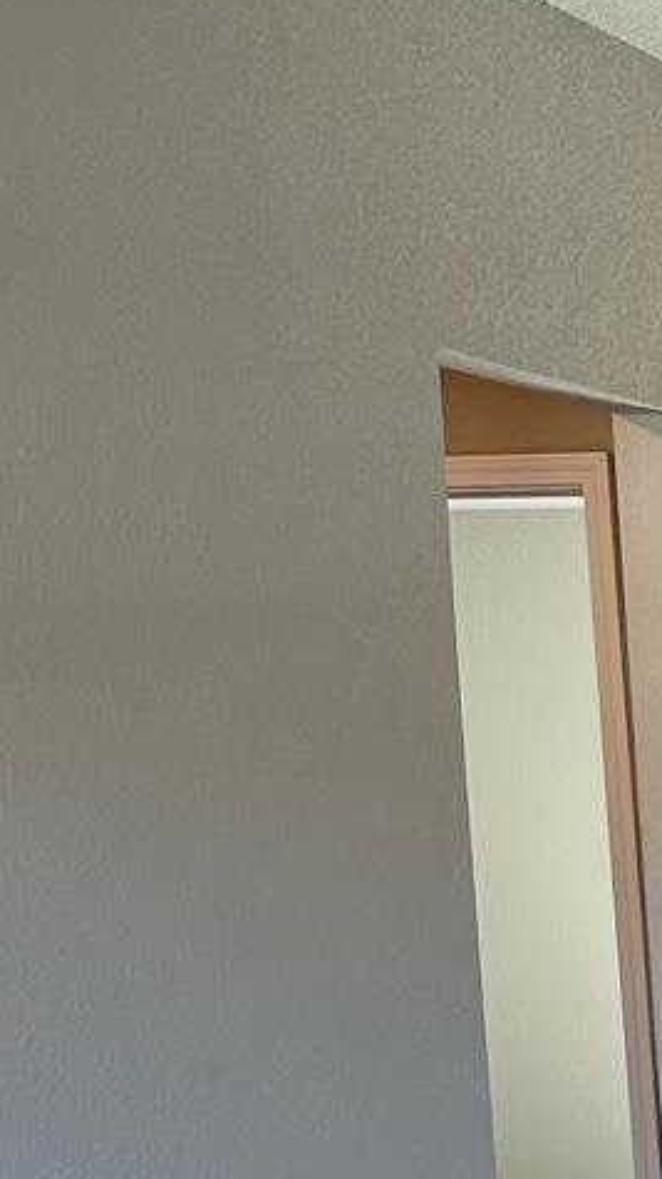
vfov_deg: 18.2
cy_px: 1477
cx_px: 1750
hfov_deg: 9.4
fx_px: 3466
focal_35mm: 111
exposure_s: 1/132
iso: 100
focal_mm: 6.86
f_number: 1.78
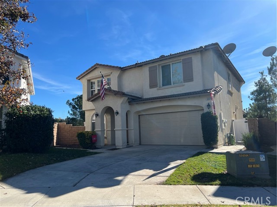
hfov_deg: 67.3
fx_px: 208
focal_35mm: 26
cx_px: 138
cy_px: 104
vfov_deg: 53.1
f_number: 1.5
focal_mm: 5.7
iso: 50
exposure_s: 1/3460
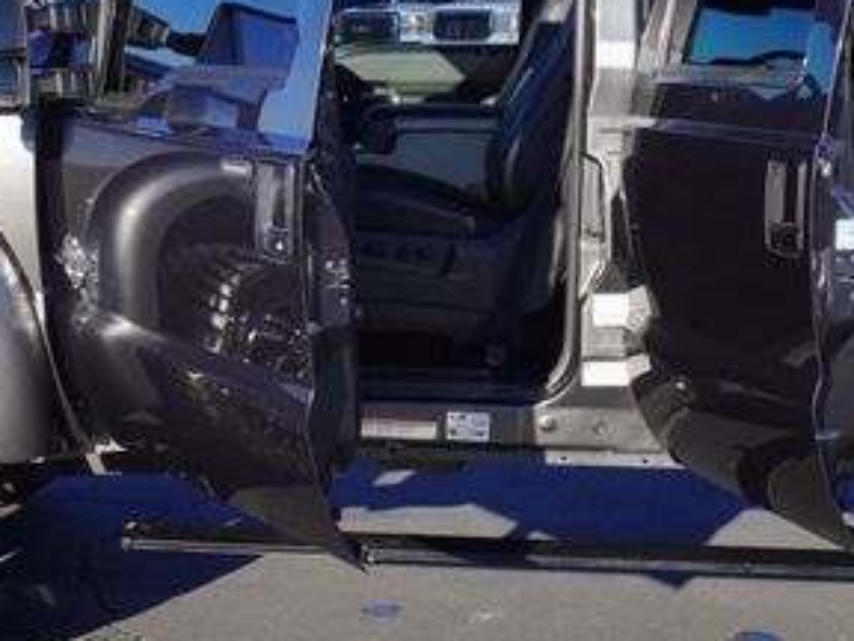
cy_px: 237
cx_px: 216
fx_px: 1975
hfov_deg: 24.1
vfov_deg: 18.4
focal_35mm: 80
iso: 100
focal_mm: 25
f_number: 9
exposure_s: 1/125
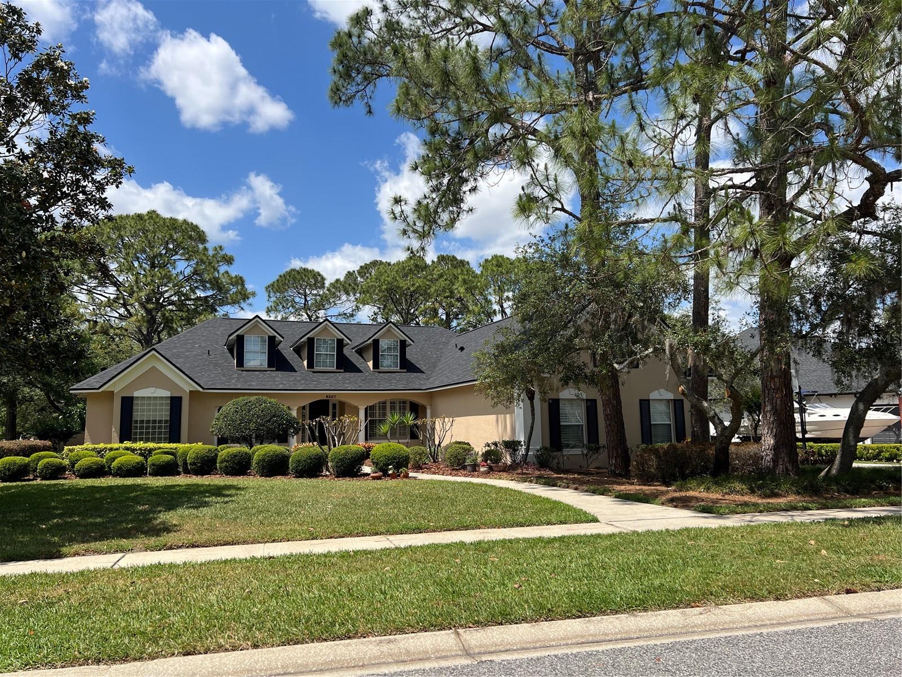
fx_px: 677
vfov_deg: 53.1
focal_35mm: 26
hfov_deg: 67.3
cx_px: 451
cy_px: 338
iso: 50
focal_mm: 5.7
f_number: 1.5
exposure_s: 1/3831
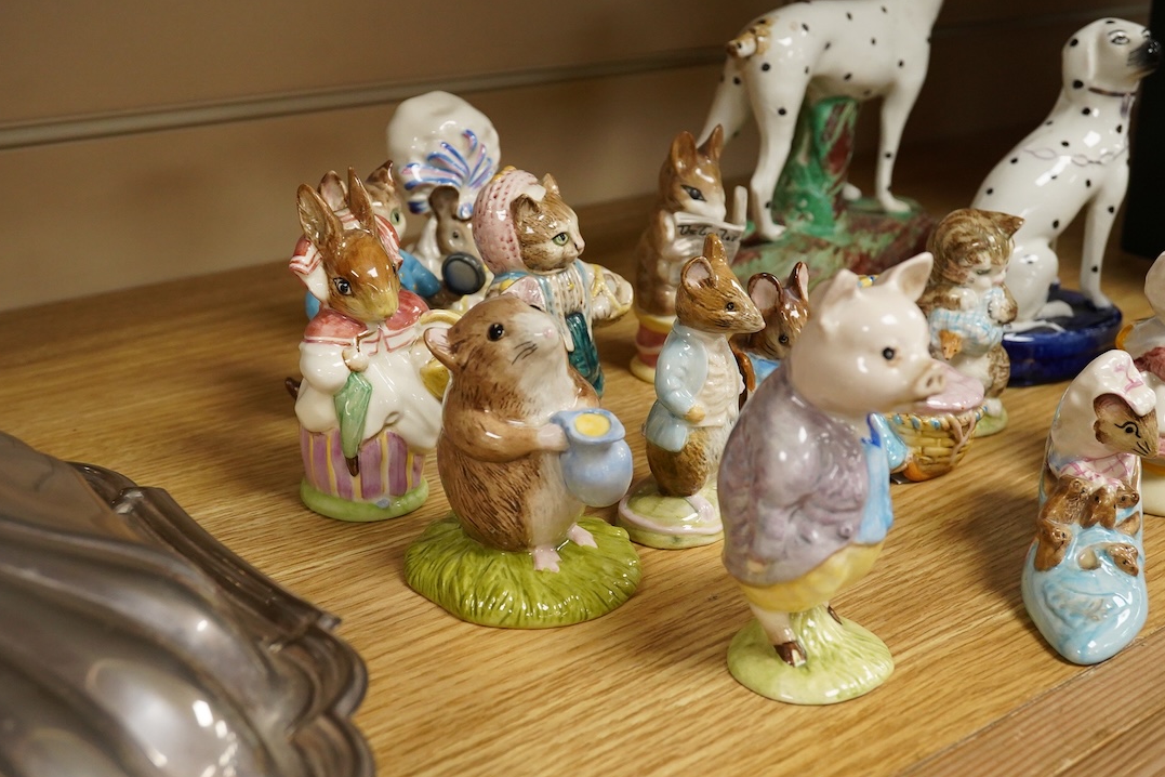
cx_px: 579
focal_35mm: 47
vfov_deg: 28.6
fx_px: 1521
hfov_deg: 41.9
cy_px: 384
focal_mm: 30
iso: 2500
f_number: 10
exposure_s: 1/160
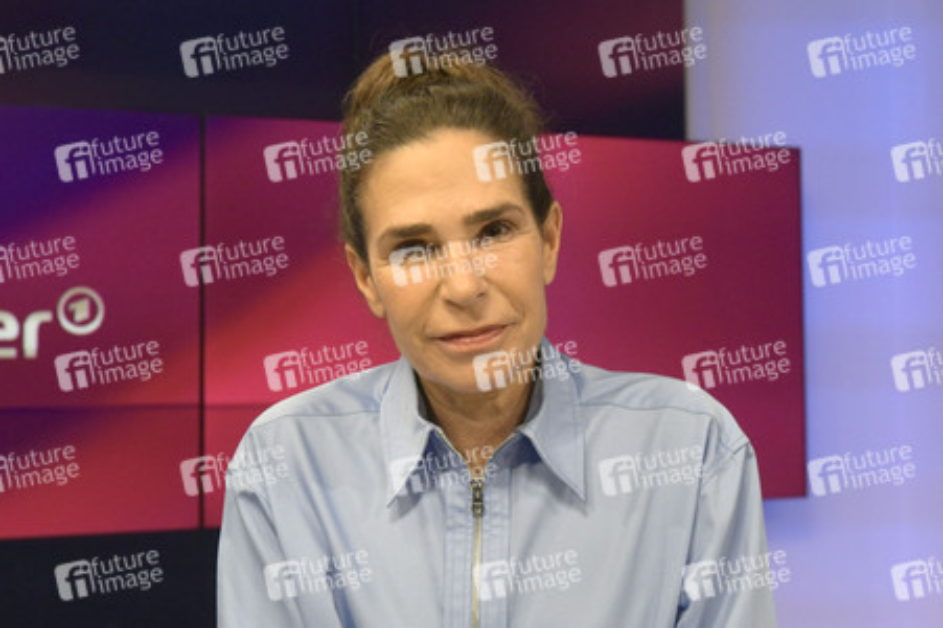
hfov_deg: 35.7
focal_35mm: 56
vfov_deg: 24.2
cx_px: 472
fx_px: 1466
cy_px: 314
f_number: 7.1
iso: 2000
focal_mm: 56
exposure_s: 1/320
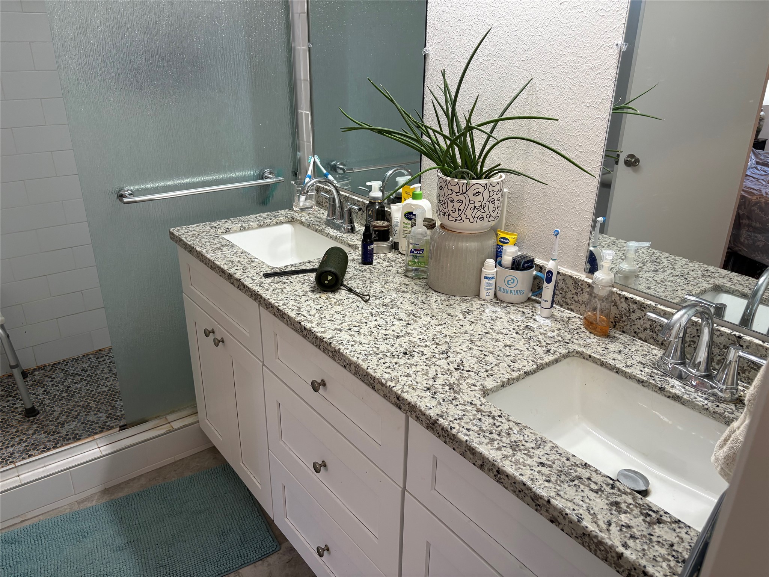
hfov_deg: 67.3
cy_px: 288
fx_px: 578
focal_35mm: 26
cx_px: 384
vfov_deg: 53.1
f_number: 1.6
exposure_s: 1/120
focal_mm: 5.96
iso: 125
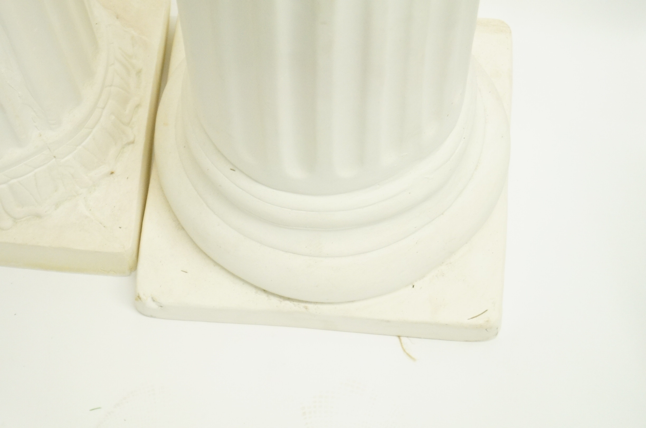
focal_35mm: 82
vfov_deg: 16.5
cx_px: 323
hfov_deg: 24.7
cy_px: 214
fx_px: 1478
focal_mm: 55
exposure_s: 1/60
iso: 3200
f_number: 5.6
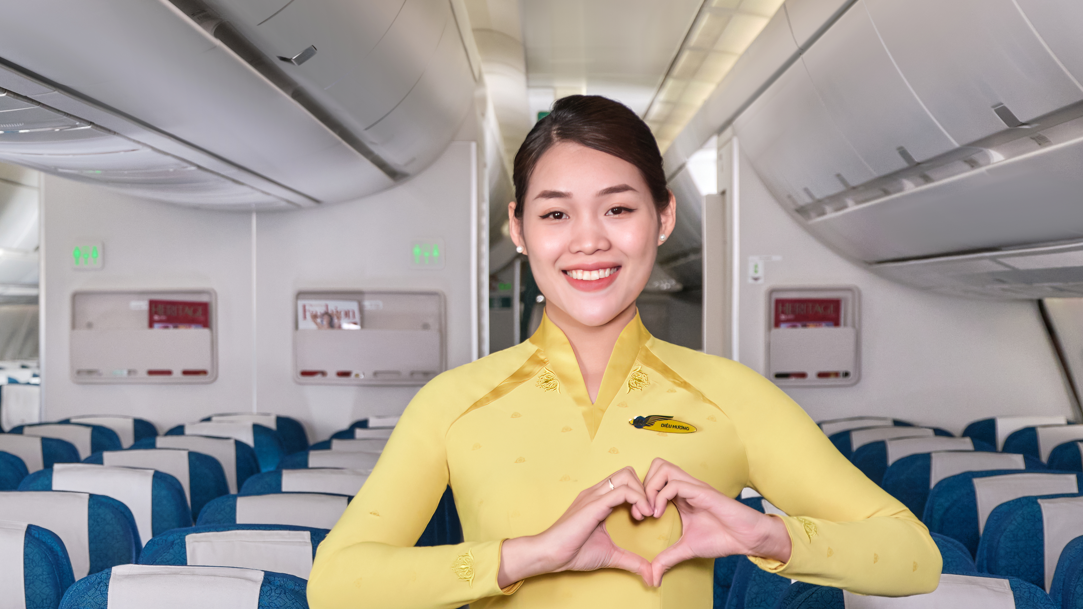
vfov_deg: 12.2
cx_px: -12
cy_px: 326
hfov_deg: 20.8
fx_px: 2843
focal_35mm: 99
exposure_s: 1/160
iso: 1000
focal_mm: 52.7
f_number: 5
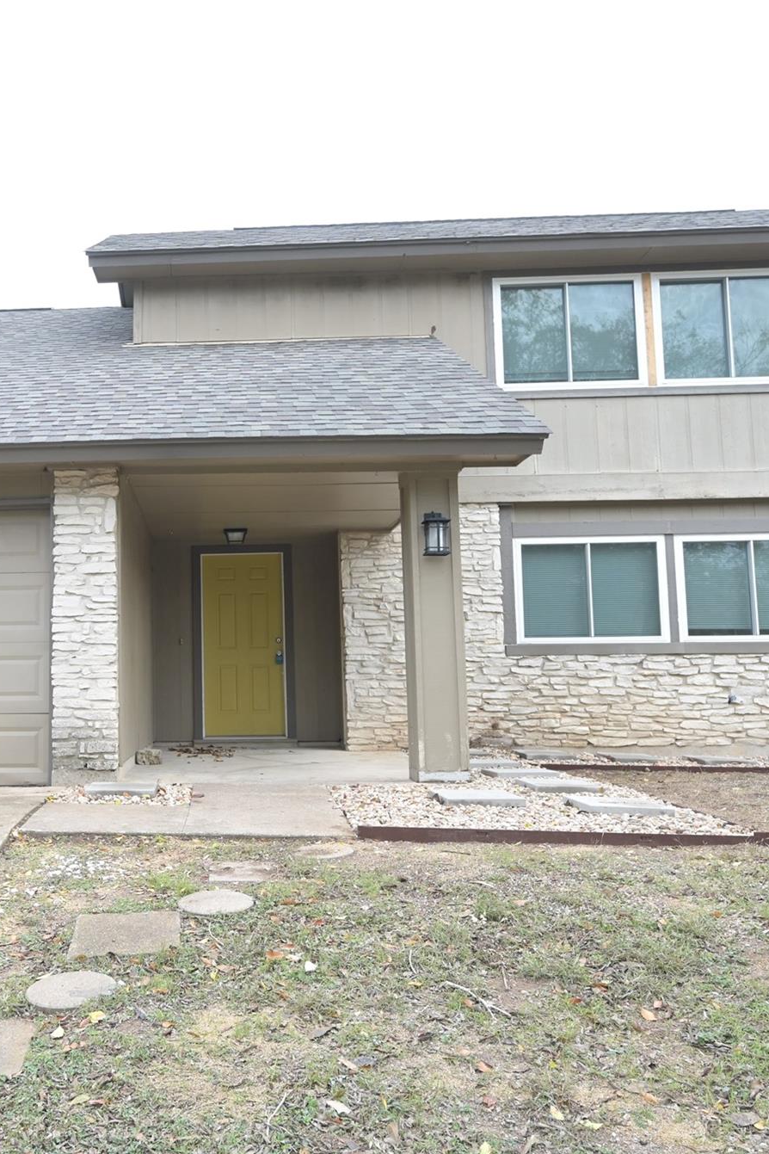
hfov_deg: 42.0
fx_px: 954
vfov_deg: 62.3
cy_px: 584
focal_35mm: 30
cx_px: 153
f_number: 5.6
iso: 800
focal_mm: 19.5
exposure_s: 1/640
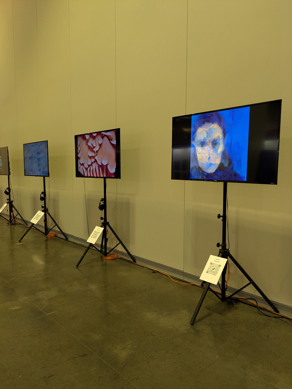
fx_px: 281
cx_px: 146
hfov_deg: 54.9
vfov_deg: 69.4
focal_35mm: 25
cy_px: 194
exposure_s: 1/100
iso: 269
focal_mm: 5.43
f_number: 1.89
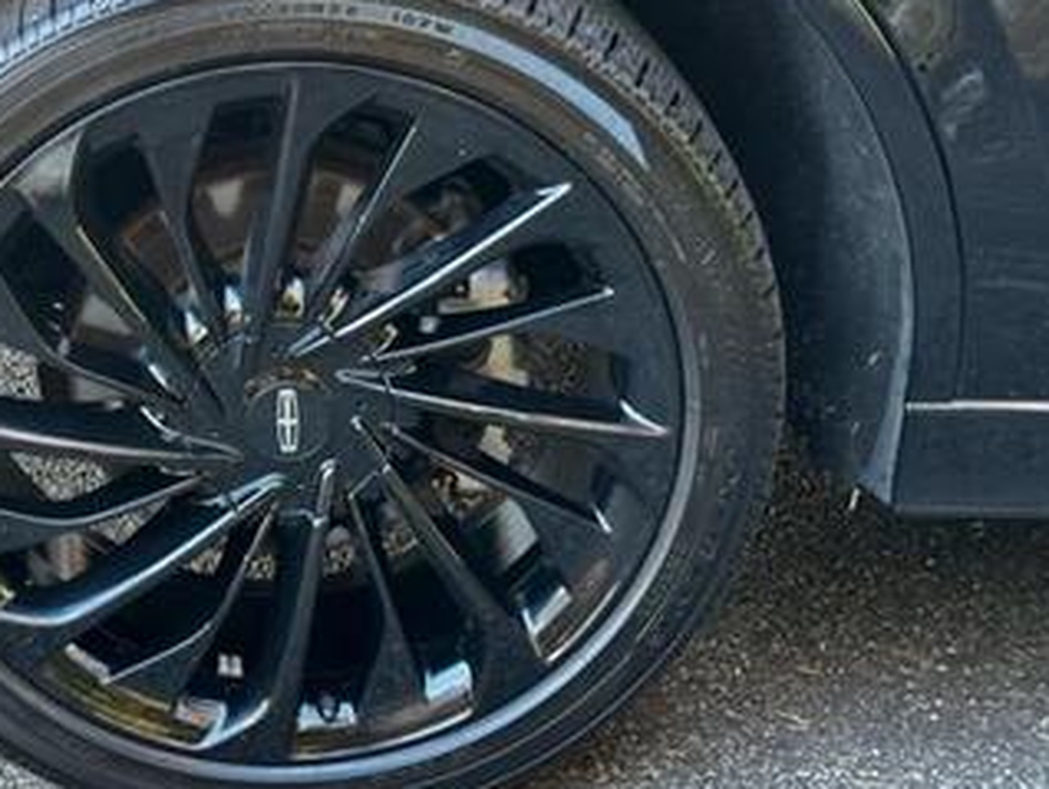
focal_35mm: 76
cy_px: 333
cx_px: 231
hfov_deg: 25.3
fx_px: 2305
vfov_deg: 19.4
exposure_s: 1/52
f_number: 1.78
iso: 250
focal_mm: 6.76
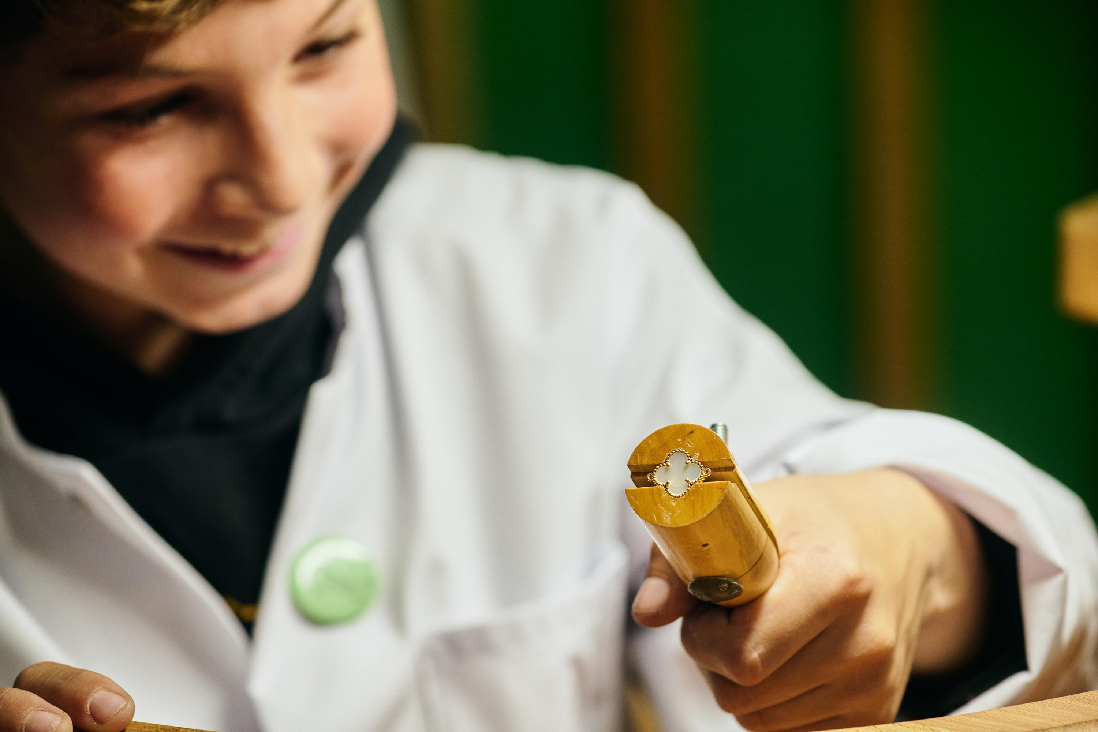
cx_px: 549
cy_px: 366
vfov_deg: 12.5
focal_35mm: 110
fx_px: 3355
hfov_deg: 18.6
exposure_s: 1/125
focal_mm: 110
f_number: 5.6
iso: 400
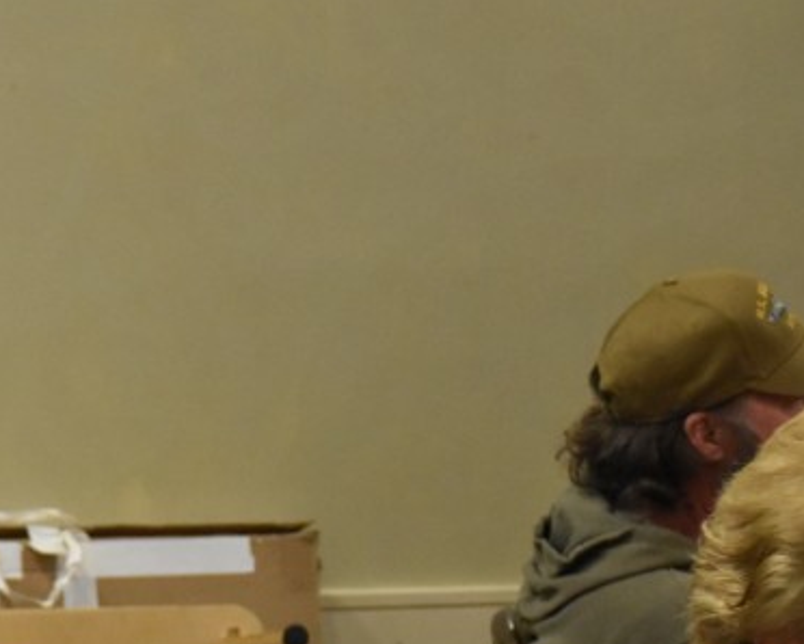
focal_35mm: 209
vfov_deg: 7.4
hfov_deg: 9.0
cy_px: 707
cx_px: -419
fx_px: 4976
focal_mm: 48
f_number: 4.8
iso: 2800
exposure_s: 1/60
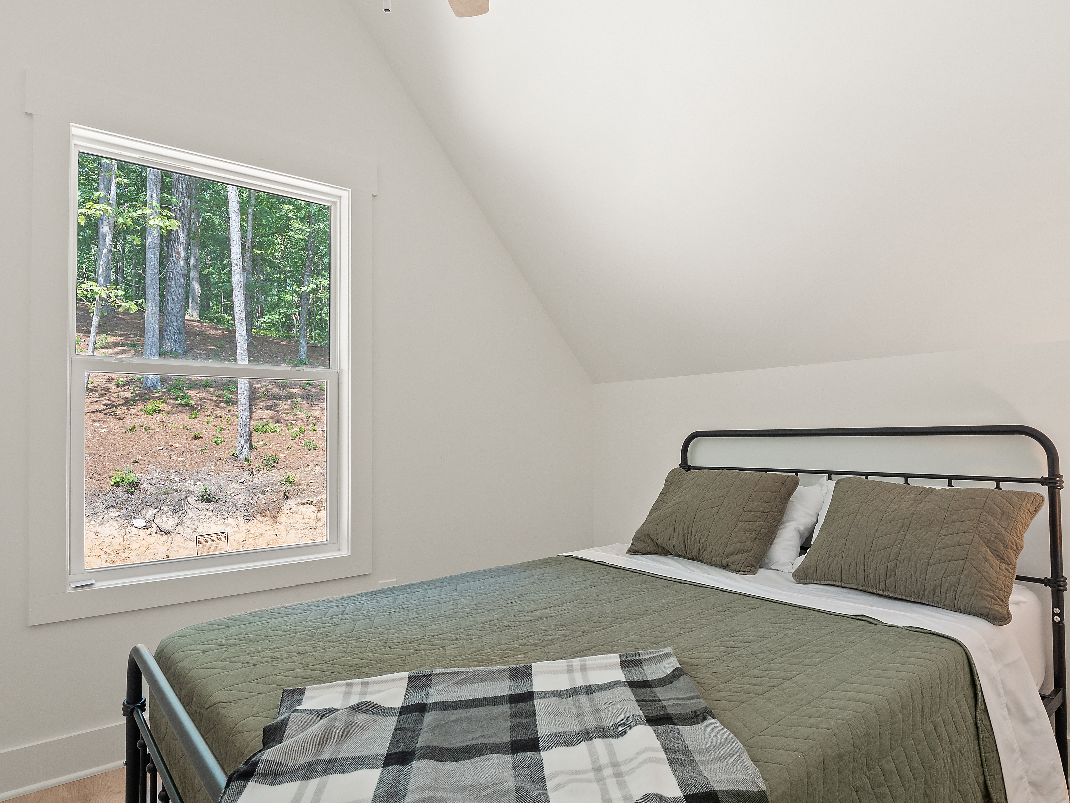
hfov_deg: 80.8
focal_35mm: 20
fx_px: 618
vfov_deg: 65.9
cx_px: 640
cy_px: 427
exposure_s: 1/13
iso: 200
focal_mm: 8
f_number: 5.6
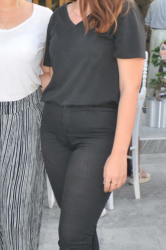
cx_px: 17
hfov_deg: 18.1
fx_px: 513
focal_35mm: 74
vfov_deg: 27.4
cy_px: 123
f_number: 4
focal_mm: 18
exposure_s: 1/100
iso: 400
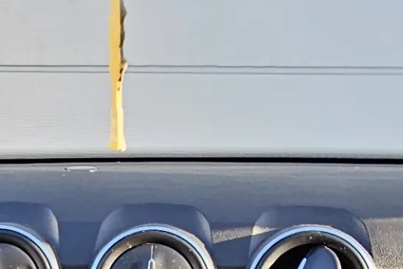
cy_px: 497
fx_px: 1075
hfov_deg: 21.0
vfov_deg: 12.8
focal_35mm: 96
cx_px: 94
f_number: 2.2
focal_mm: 2.2
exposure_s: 1/102
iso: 50
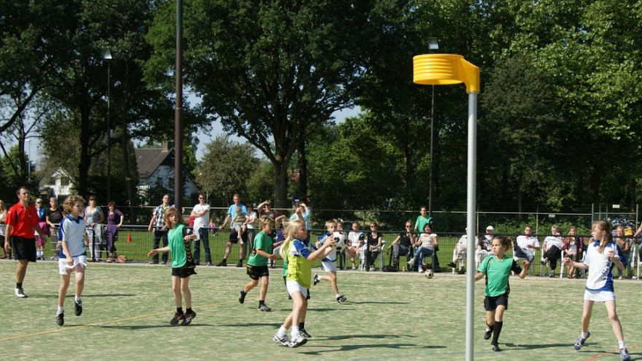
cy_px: 202
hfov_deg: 42.9
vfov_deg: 24.9
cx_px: 322
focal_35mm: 48
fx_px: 817
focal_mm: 30
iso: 100
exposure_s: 1/500
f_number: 6.3
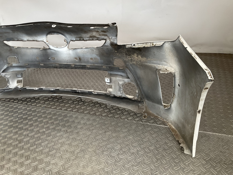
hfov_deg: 61.7
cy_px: 88
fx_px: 195
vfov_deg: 48.2
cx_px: 116
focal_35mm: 29
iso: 64
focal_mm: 3
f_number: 1.8
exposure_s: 1/60
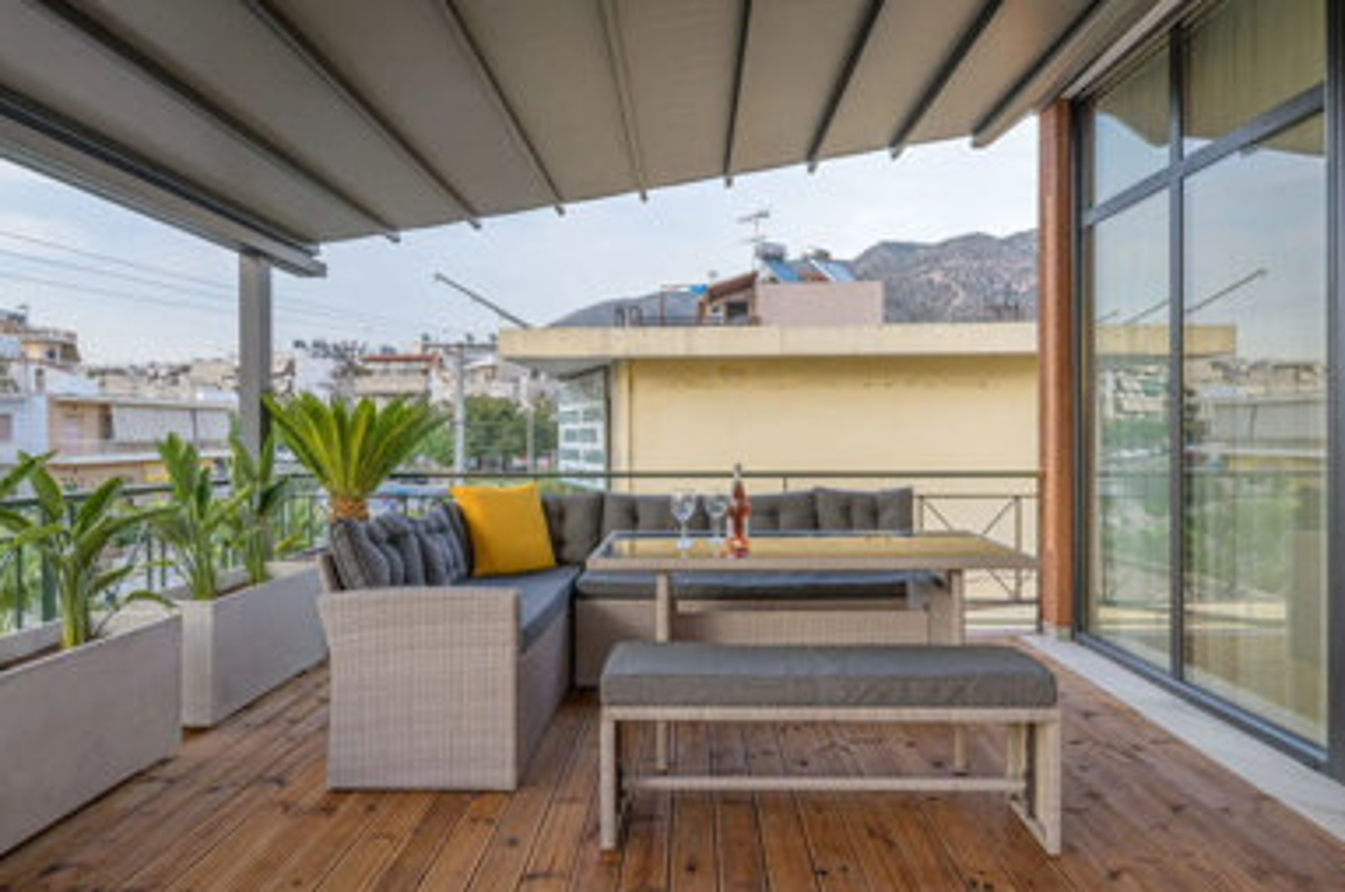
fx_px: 858
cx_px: 667
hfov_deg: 76.2
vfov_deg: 54.9
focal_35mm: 23
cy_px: 439
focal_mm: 22
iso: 64
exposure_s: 1/50
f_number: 11
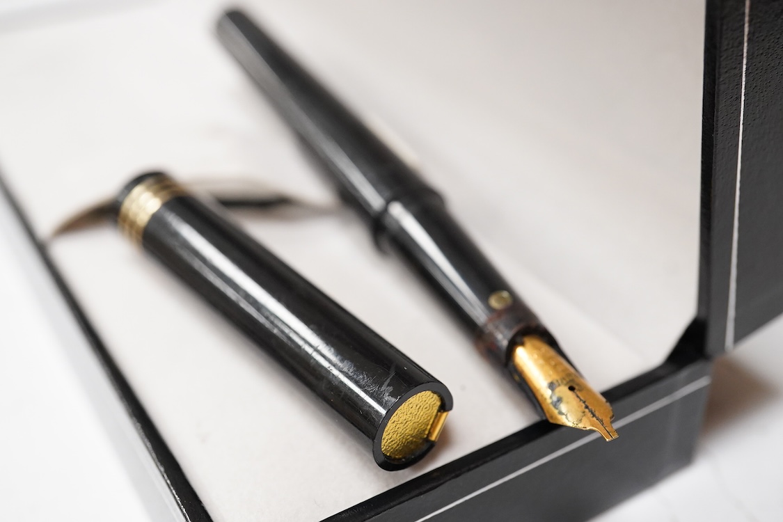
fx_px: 979
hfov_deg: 43.6
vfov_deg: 29.9
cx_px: 392
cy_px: 261
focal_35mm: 45
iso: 2500
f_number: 9
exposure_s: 1/100
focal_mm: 30
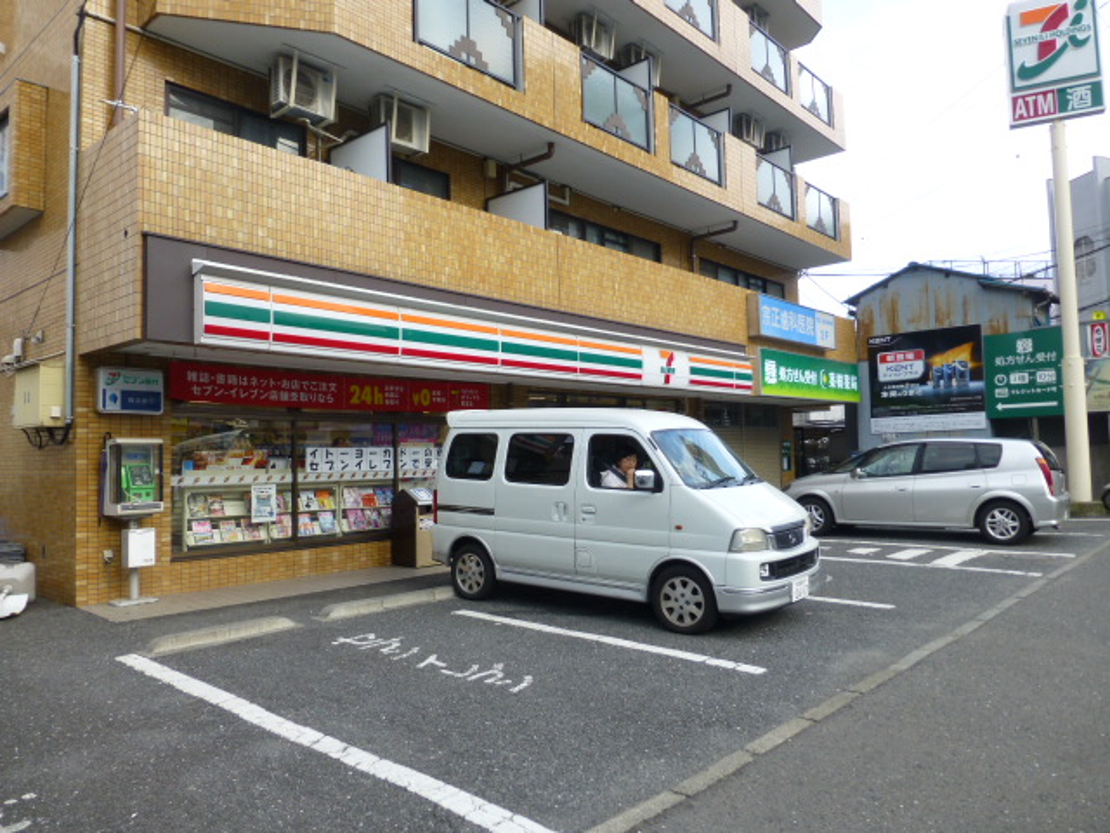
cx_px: 555
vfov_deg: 56.8
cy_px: 416
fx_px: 770
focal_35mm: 24
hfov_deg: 71.6
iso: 100
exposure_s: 1/125
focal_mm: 4.3
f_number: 4
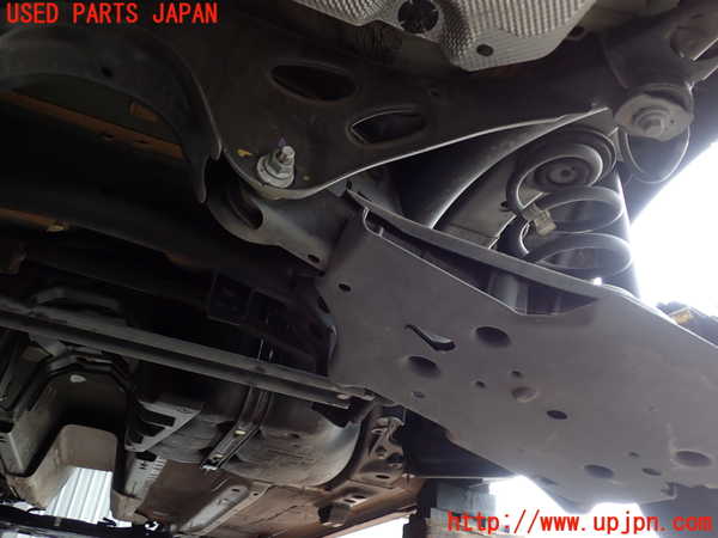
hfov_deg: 60.0
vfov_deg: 46.8
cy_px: 269
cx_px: 359
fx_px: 622
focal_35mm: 30
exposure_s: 1/60
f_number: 2.3
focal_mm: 5.4
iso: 125
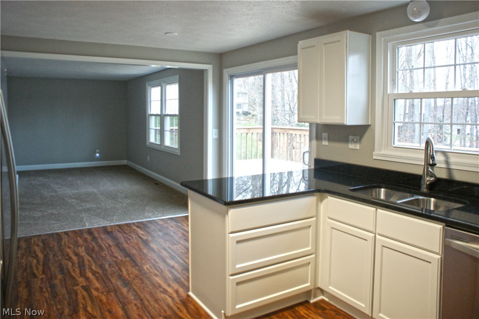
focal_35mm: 27
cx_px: 240
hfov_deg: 67.4
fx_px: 359
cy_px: 160
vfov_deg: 47.9
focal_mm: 18
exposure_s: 1/30
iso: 400
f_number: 3.5
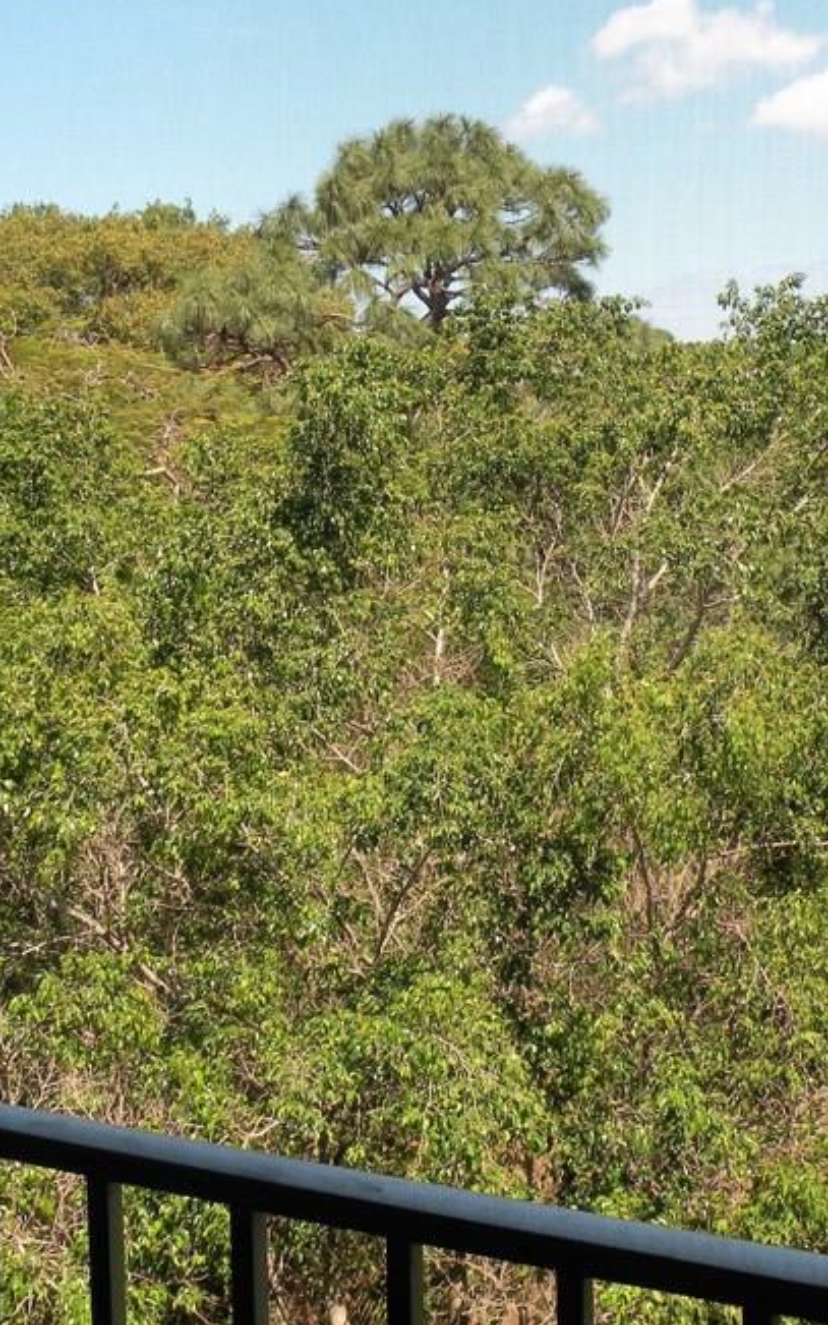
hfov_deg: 23.6
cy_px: 548
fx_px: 1985
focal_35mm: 55
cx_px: 437
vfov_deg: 36.8
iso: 64
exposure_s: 1/136
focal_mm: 5.8
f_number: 5
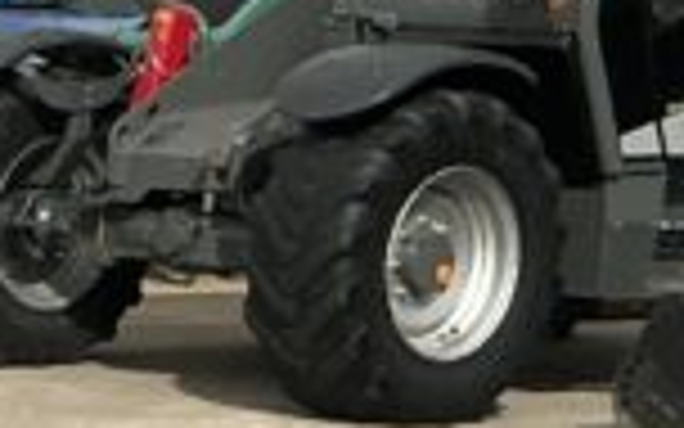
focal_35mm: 200
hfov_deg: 9.2
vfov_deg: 6.5
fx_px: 3728
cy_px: 545
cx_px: -1040
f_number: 1.8
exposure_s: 1/2320
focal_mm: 3
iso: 25
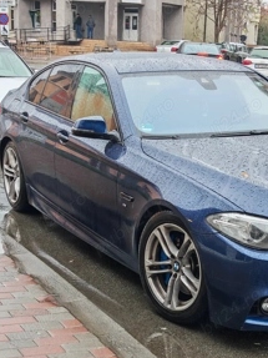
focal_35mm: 67
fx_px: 692
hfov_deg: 21.8
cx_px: 177
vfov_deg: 28.7
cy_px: 244
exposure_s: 1/100
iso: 80
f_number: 2
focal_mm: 6.83
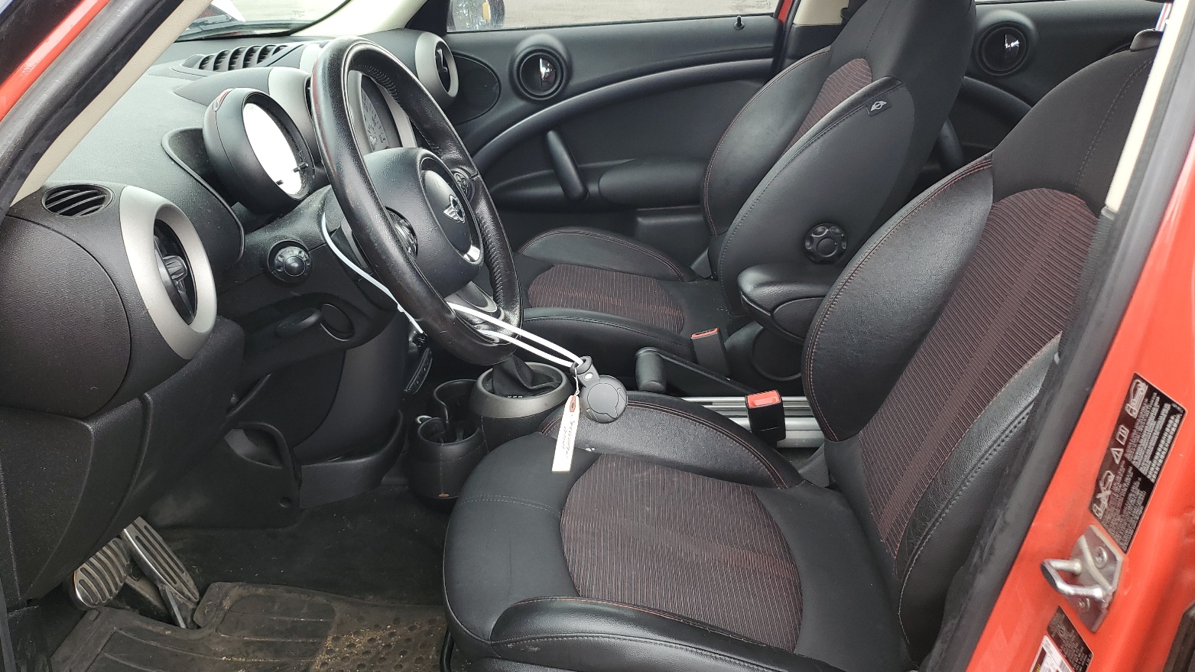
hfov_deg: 66.1
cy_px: 344
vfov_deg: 40.2
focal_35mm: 29
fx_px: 919
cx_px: 587
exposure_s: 1/143
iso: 50
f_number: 1.5
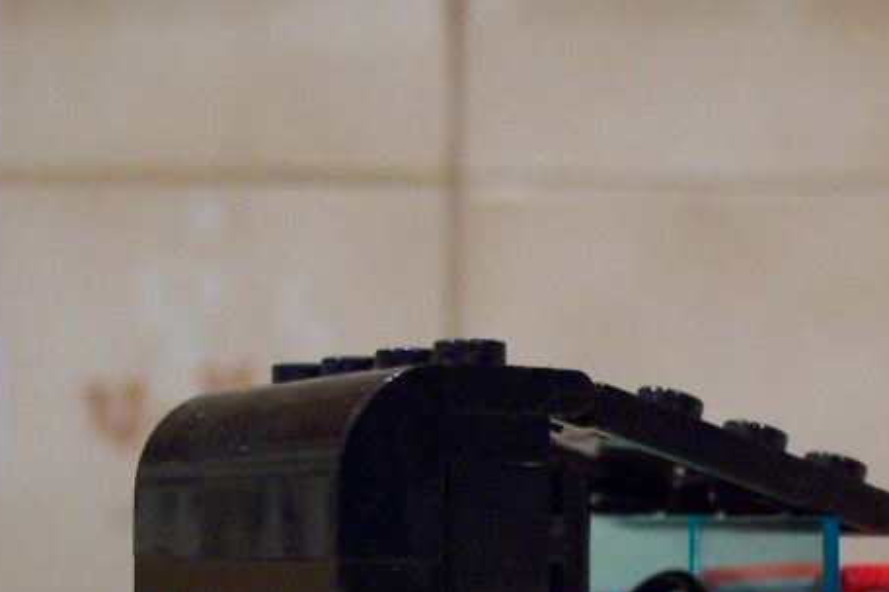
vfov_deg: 15.0
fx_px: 2222
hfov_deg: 22.4
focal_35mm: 90
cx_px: 680
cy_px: 539
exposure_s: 1/30
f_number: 2.8
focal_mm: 8
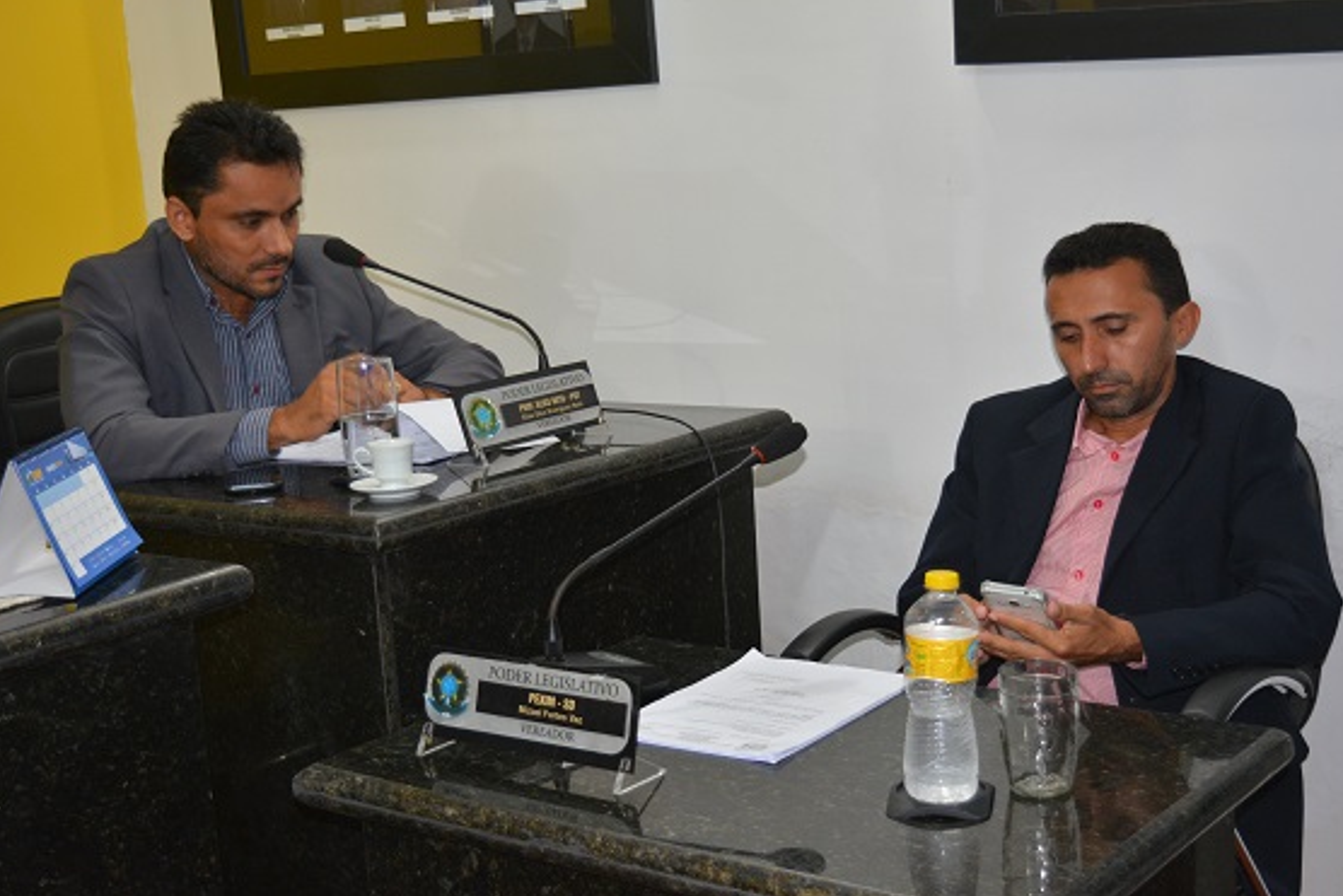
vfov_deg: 24.6
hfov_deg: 36.2
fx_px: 2052
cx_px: 703
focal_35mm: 55
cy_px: 461
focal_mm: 34
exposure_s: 1/60
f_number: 4.5
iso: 640
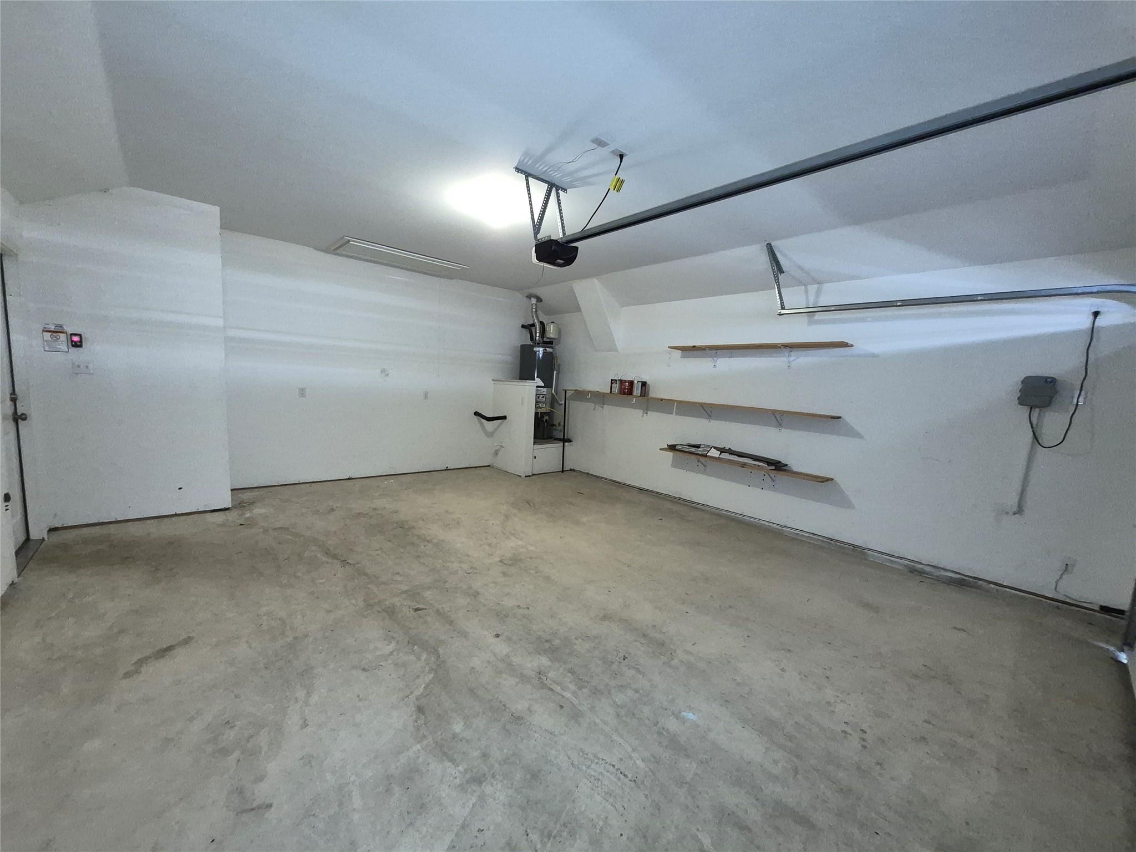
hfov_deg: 106.2
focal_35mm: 13
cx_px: 568
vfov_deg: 89.9
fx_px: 427
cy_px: 426
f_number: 2.2
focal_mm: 1.74
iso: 500
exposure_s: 1/30
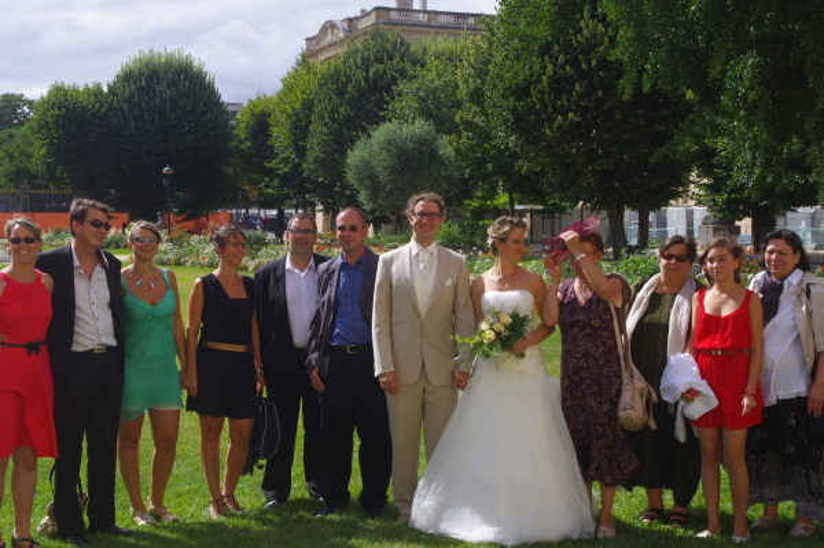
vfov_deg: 25.9
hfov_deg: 38.2
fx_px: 1189
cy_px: 274
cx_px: 412
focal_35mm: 52
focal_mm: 35
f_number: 11
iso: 160
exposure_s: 1/160
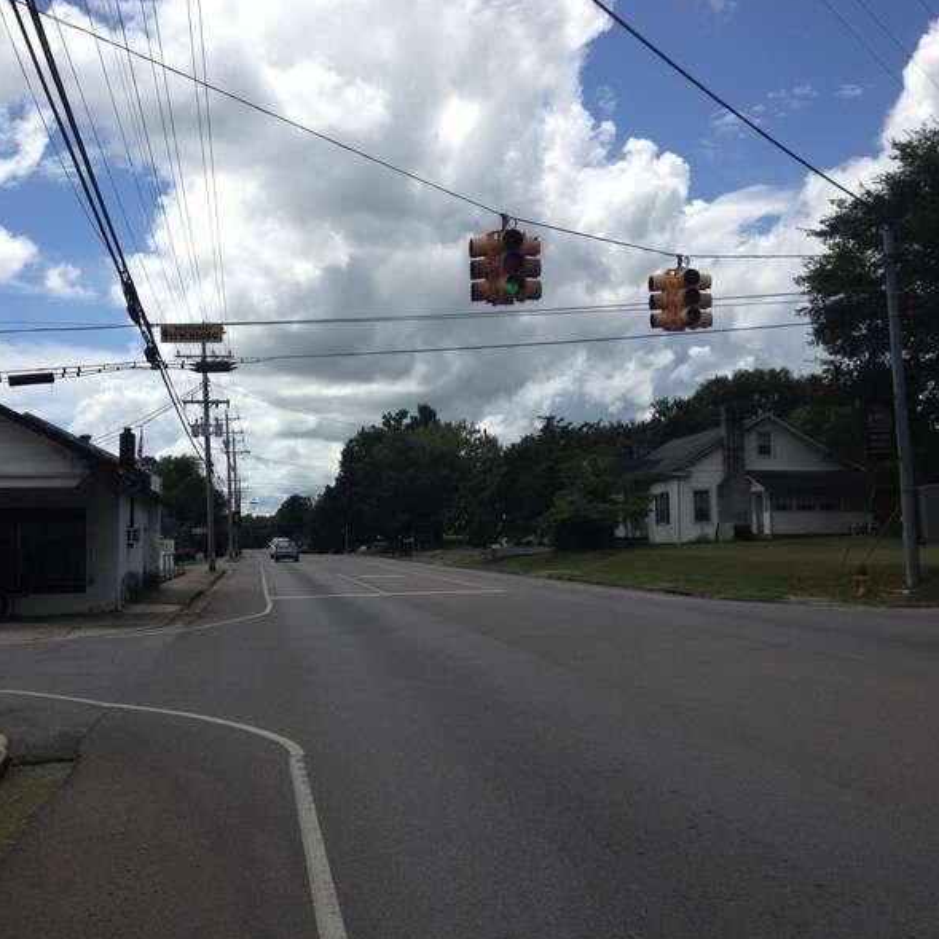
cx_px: 379
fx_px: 1289
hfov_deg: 39.9
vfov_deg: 40.0
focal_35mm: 42
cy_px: 466
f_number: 2.4
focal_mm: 4.28
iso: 50
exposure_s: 1/2513
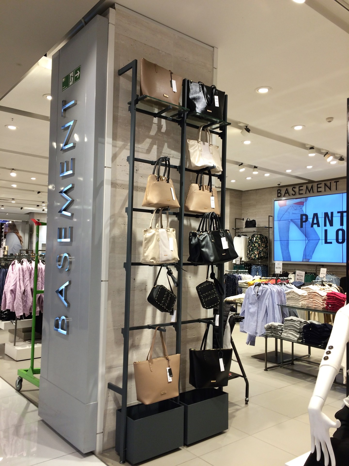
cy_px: 233
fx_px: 390
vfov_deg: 61.7
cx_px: 174
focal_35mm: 29
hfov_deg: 48.2
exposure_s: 1/50
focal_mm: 4.15
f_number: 2.2
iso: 50
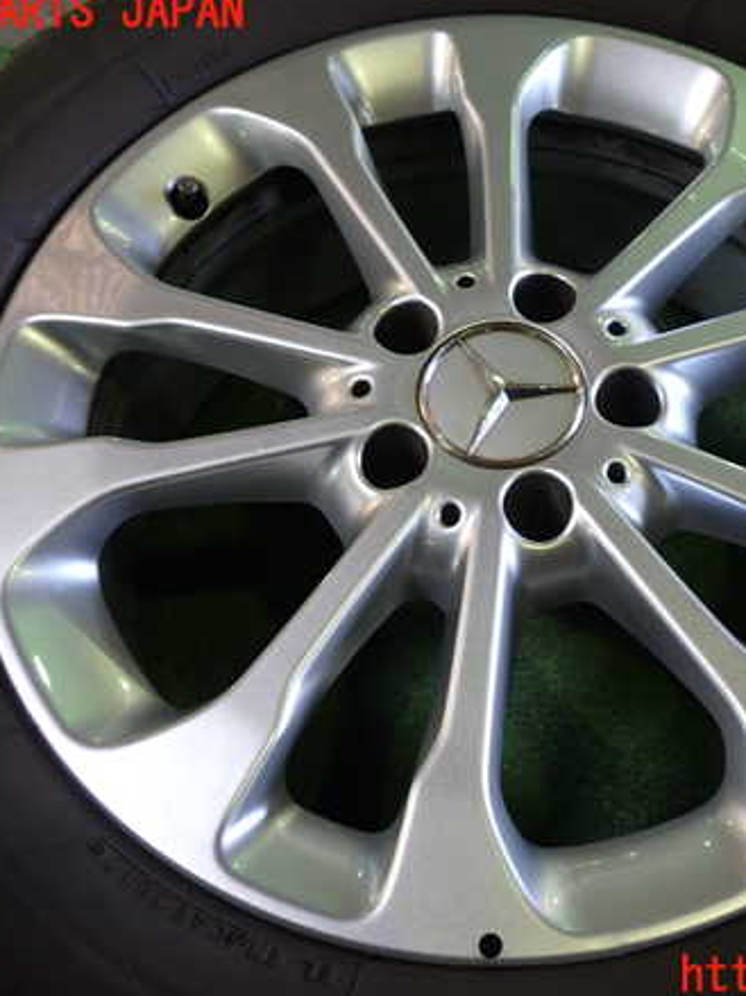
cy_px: 495
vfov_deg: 45.8
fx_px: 1179
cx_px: 512
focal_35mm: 41
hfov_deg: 34.7
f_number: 2.3
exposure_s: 1/40
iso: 200
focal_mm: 5.4
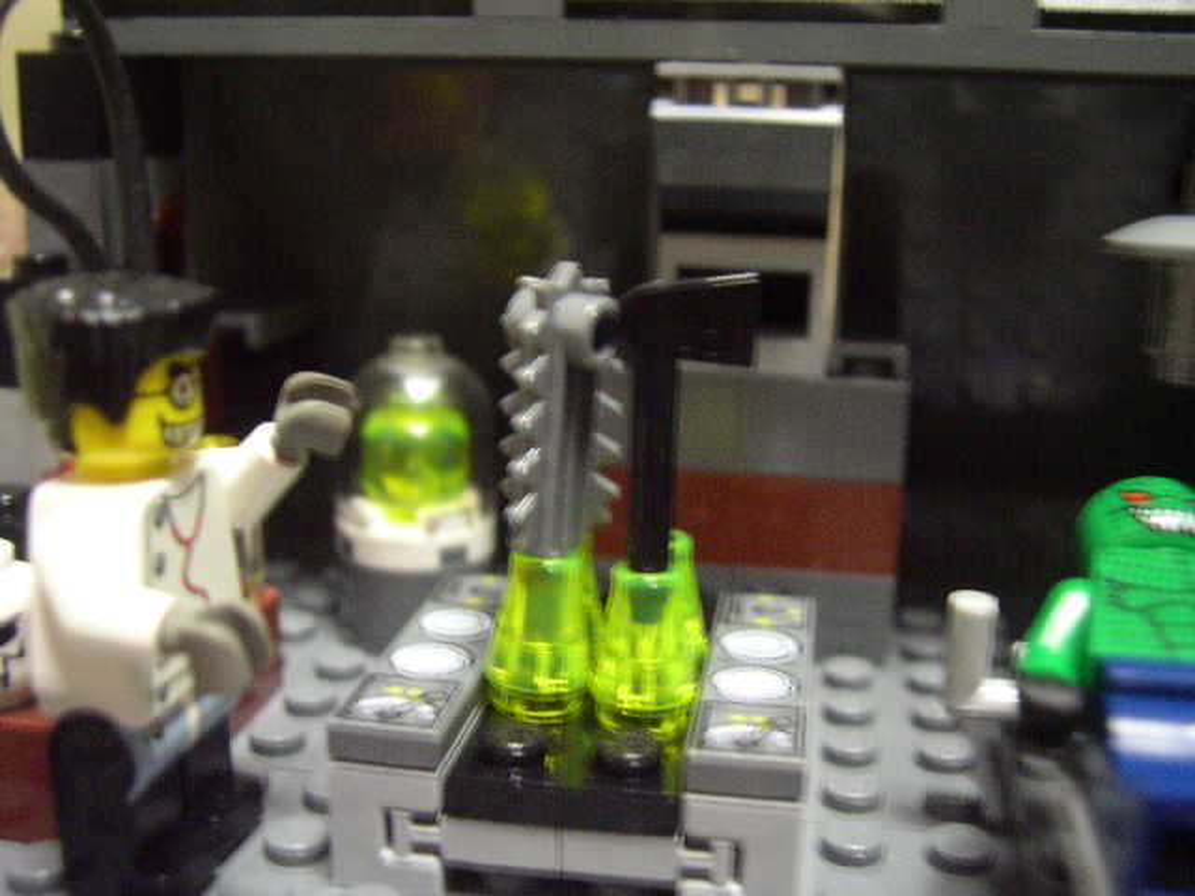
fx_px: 1312
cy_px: 448
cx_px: 598
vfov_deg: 37.7
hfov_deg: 49.0
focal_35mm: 38
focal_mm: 8
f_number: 2.8
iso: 400
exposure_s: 1/4
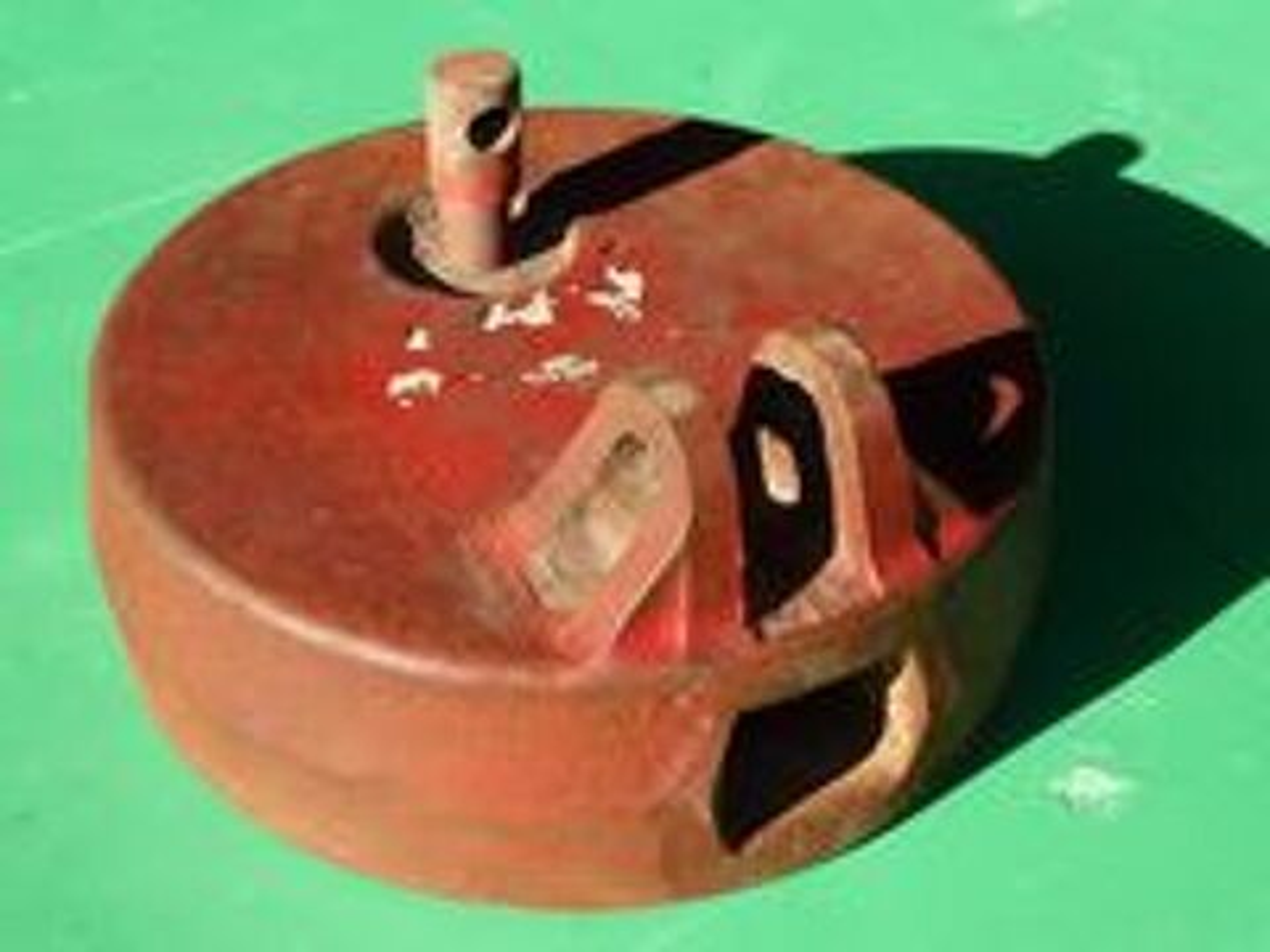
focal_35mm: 63
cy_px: 476
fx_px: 2311
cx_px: 635
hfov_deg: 30.7
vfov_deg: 23.3
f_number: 4
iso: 80
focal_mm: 10.3
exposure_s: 1/200
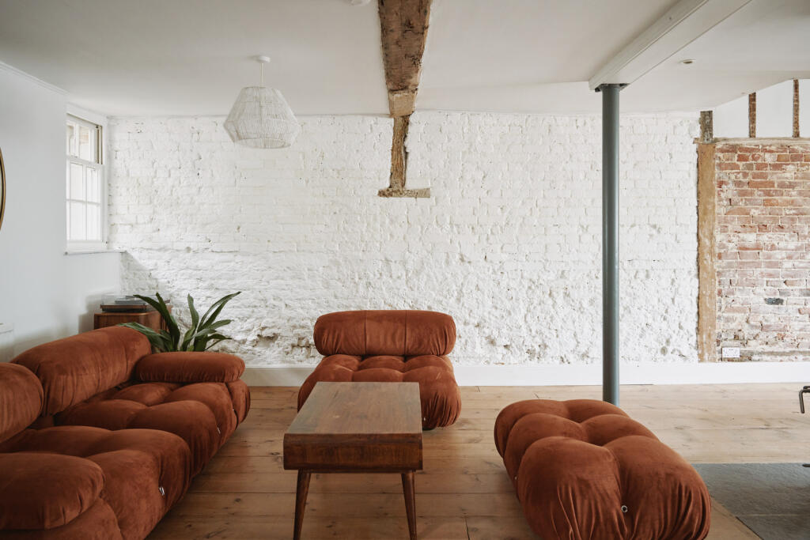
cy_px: 270
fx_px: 540
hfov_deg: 73.7
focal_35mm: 24
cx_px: 405
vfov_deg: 53.1
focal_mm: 24
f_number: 5.6
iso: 800
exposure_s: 1/40
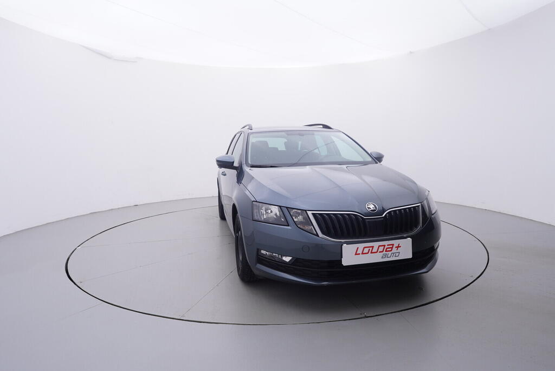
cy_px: 186
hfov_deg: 77.3
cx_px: 278
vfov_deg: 56.2
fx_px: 347
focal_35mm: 22
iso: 200
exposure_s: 1/80
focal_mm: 15
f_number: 5
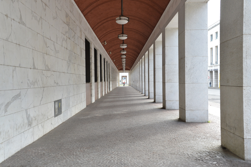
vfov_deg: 37.8
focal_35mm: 35
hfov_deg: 54.5
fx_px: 244
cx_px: 126
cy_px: 84
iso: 800
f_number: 6.3
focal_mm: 35
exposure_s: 1/250
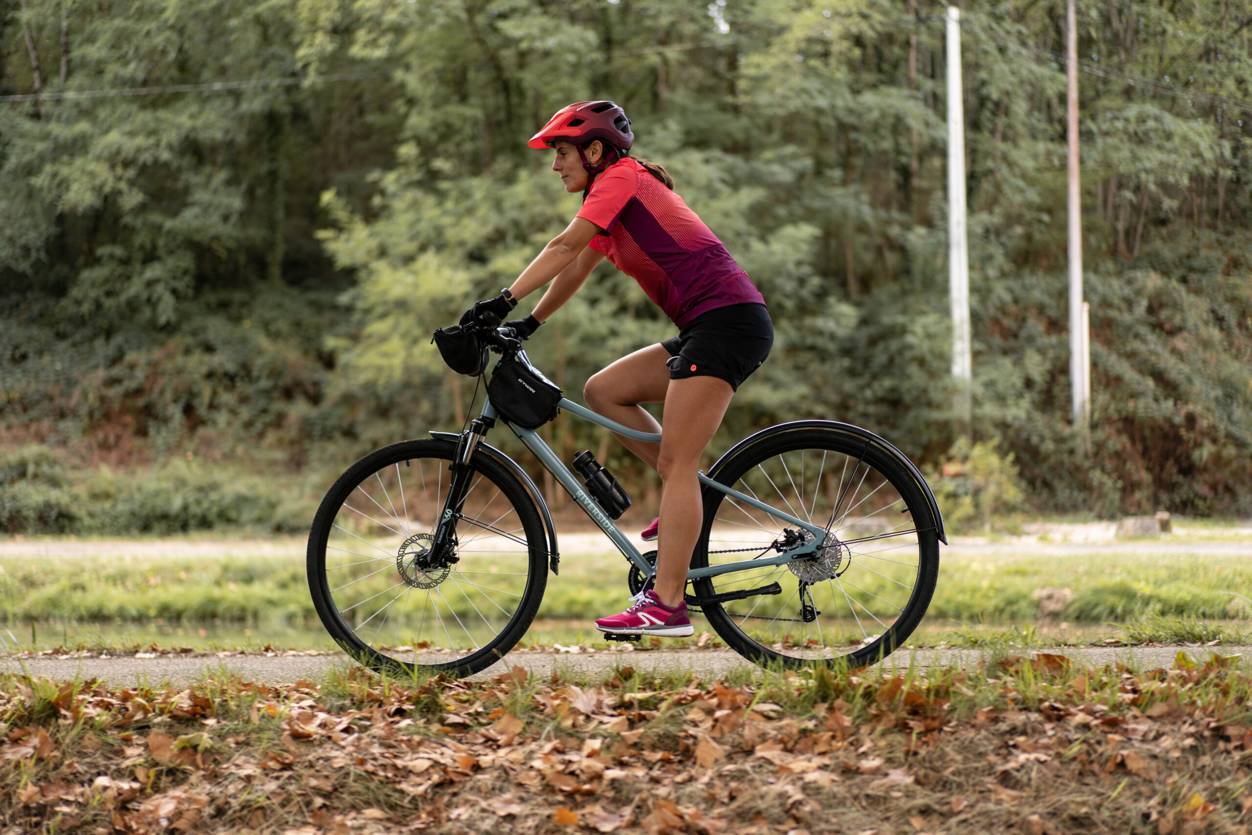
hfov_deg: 36.2
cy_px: 418
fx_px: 1913
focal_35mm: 55
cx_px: 626
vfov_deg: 24.6
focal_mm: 55
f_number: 1.8
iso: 100
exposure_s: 1/400
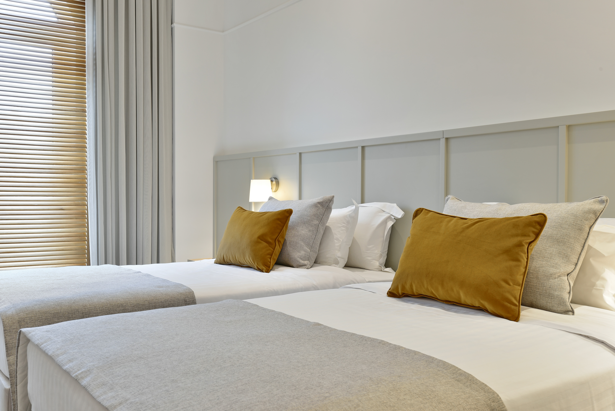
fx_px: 598
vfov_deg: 37.9
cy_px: 206
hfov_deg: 54.4
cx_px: 308
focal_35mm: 35
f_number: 11
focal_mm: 35
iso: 200
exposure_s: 1/1.3
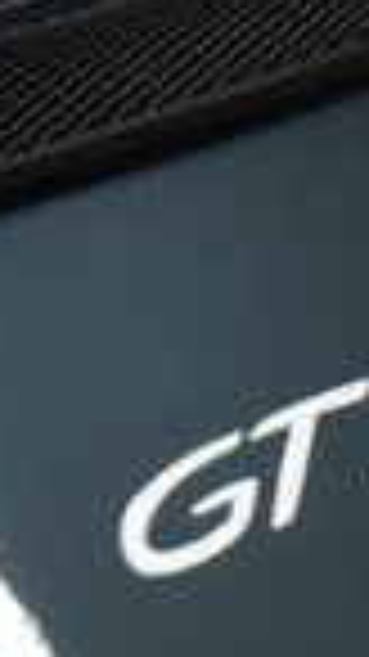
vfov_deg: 6.7
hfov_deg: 3.8
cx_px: -342
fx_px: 5585
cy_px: -236
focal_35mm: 321
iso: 560
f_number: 4.2
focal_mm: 29
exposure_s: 1/50
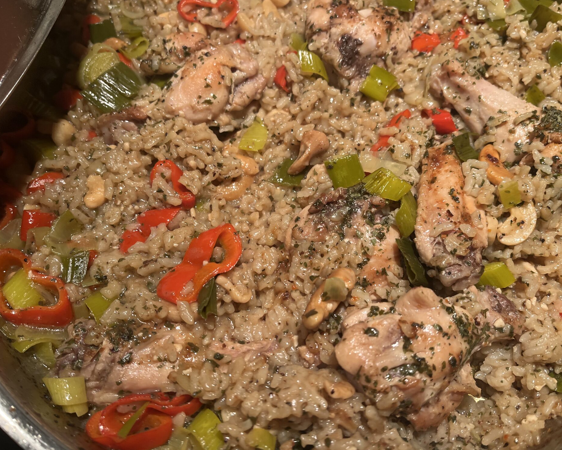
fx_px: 466
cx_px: 299
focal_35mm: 28
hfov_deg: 62.2
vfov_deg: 51.5
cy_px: 224
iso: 125
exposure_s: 1/120
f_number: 1.6
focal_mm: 5.1
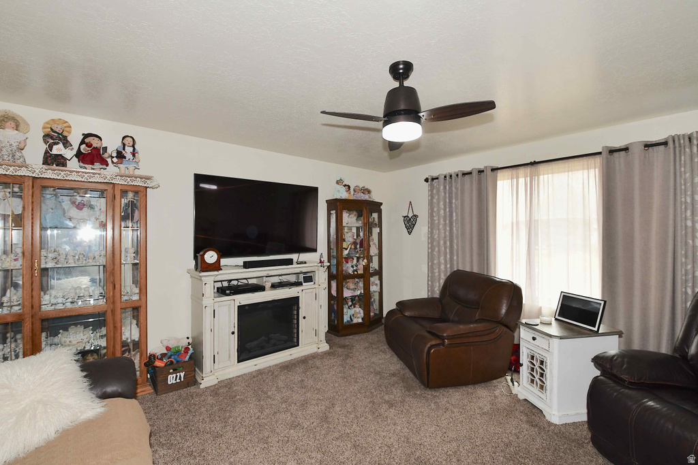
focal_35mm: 15
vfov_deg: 77.3
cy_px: 232
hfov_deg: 100.4
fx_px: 291
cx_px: 349
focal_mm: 10
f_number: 7.1
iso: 1000
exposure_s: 1/60
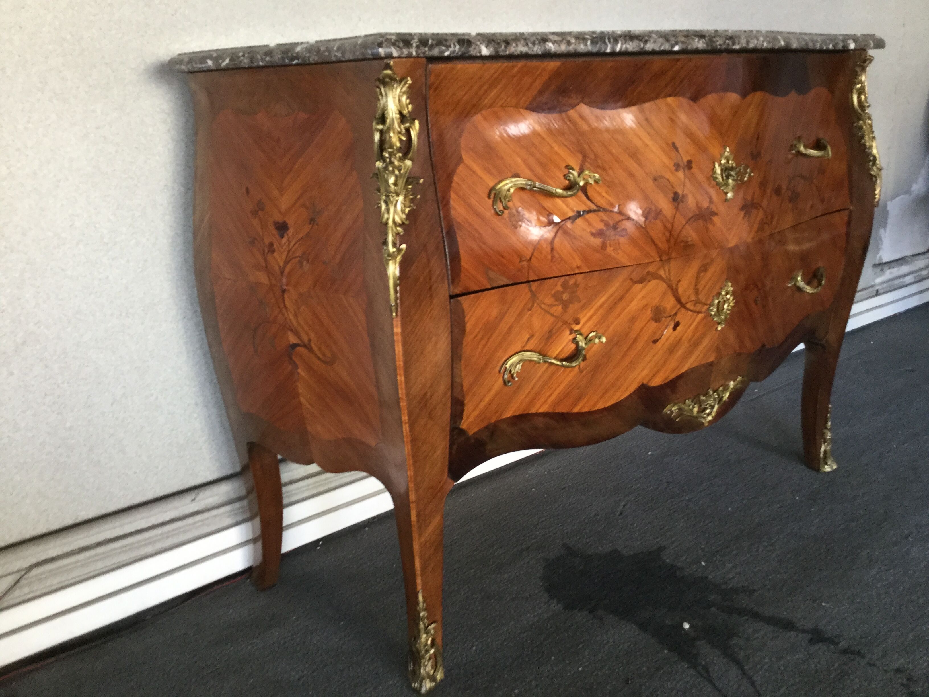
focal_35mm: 31
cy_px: 348
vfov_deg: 45.4
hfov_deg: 58.4
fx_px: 832
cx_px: 464
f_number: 2.4
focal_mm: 3.3
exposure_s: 1/33
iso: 125
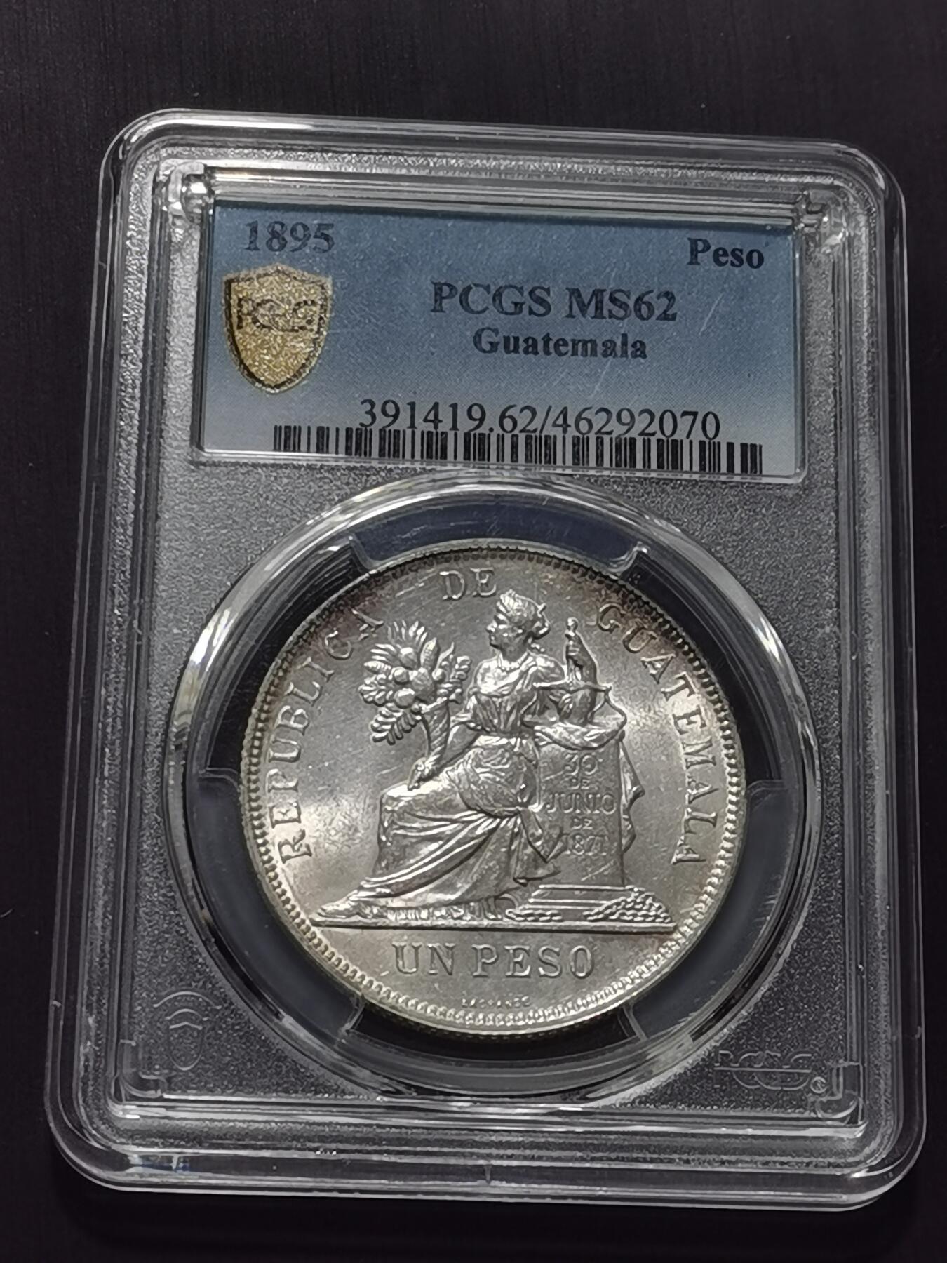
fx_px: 2955
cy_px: 632
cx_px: 474
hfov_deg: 18.2
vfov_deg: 24.1
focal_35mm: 81
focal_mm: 5.58
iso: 50
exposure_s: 1/237
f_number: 1.8
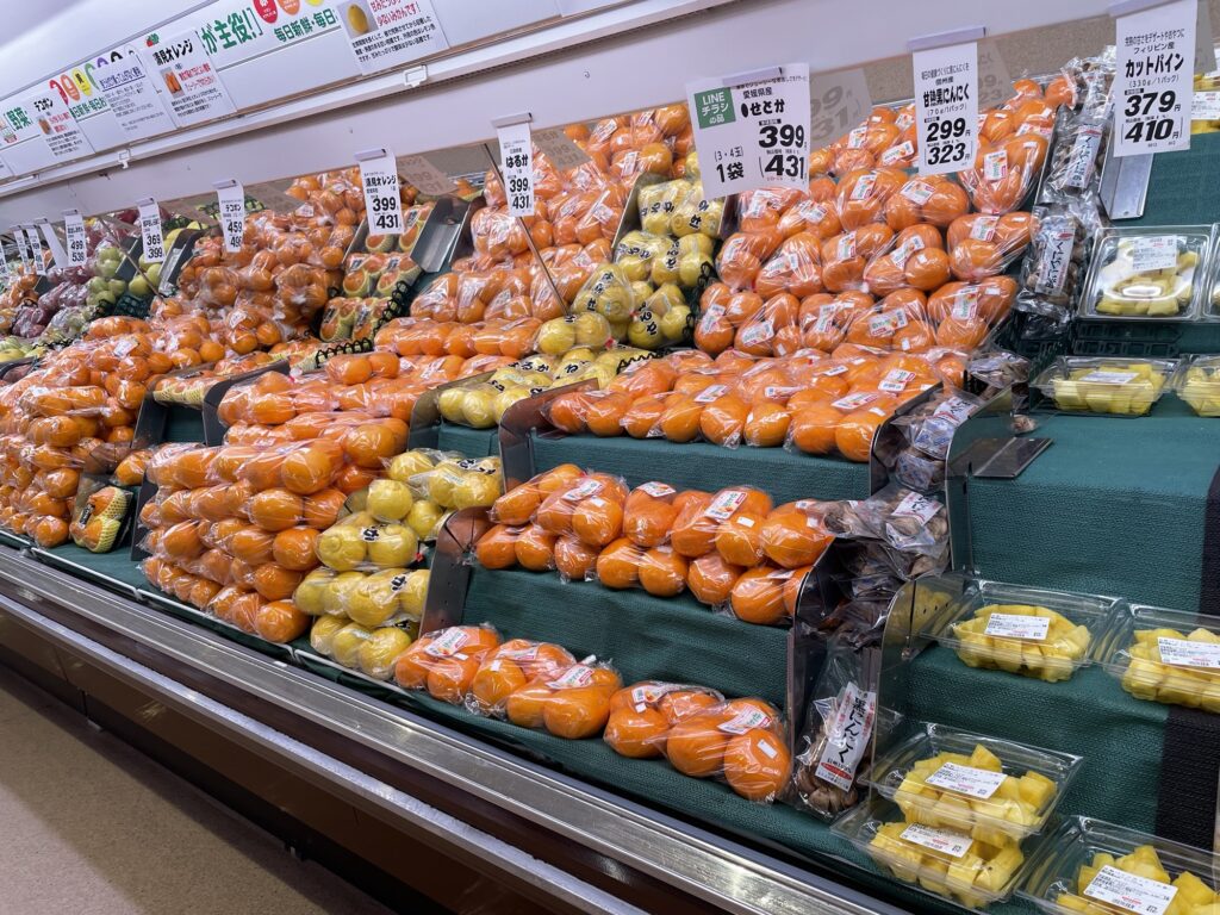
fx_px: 916
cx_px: 610
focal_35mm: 26
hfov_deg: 67.3
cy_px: 458
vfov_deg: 53.1
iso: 40
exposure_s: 1/120
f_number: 1.6
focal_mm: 4.2
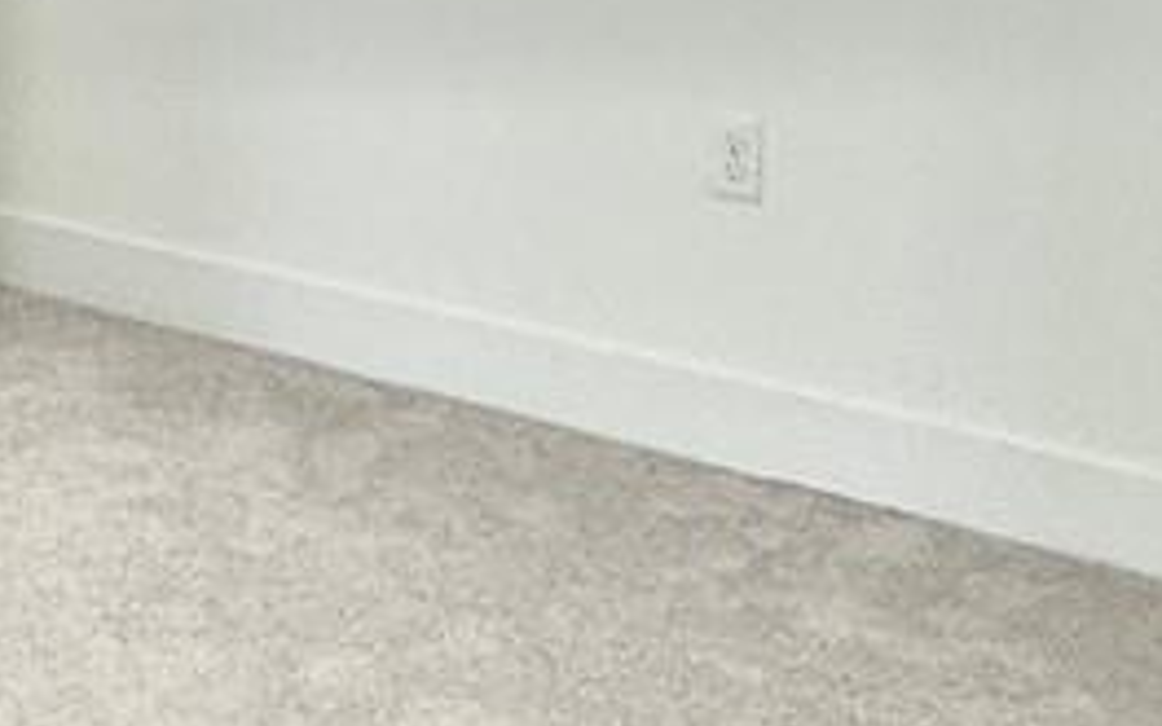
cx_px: -295
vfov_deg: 13.4
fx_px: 2850
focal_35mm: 90
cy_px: -453
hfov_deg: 21.2
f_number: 2.2
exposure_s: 1/99
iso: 64
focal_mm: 2.22
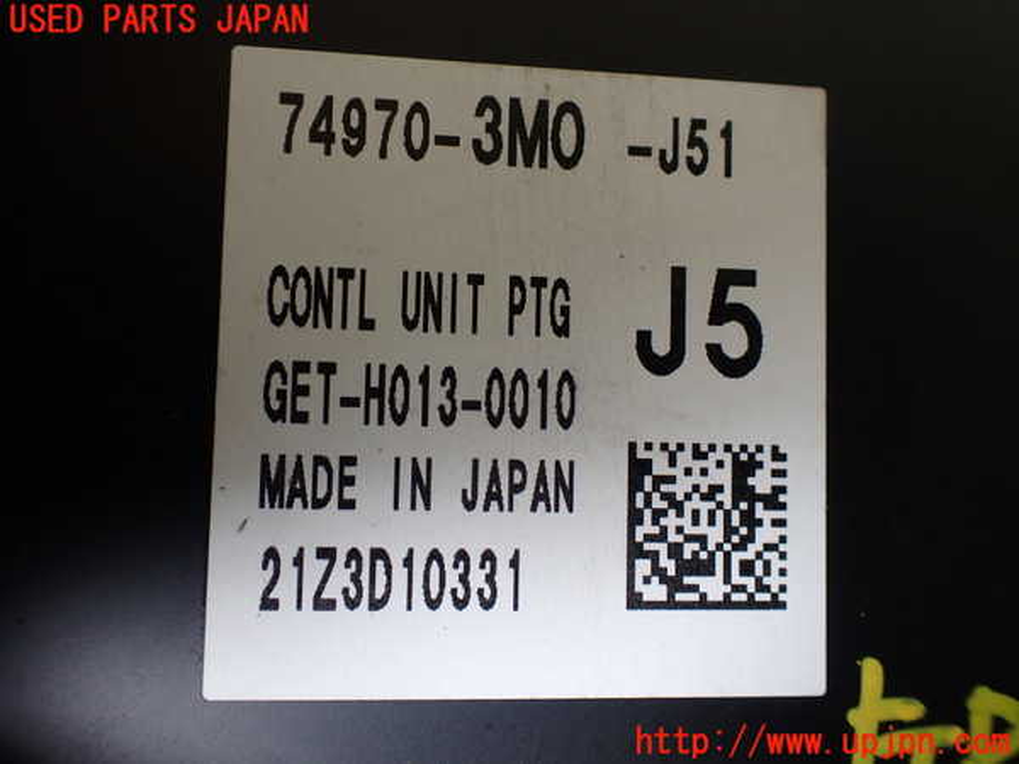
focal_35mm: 30
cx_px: 510
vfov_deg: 46.8
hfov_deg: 60.0
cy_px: 382
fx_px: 883
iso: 125
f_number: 2.3
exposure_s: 1/125
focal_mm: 5.4
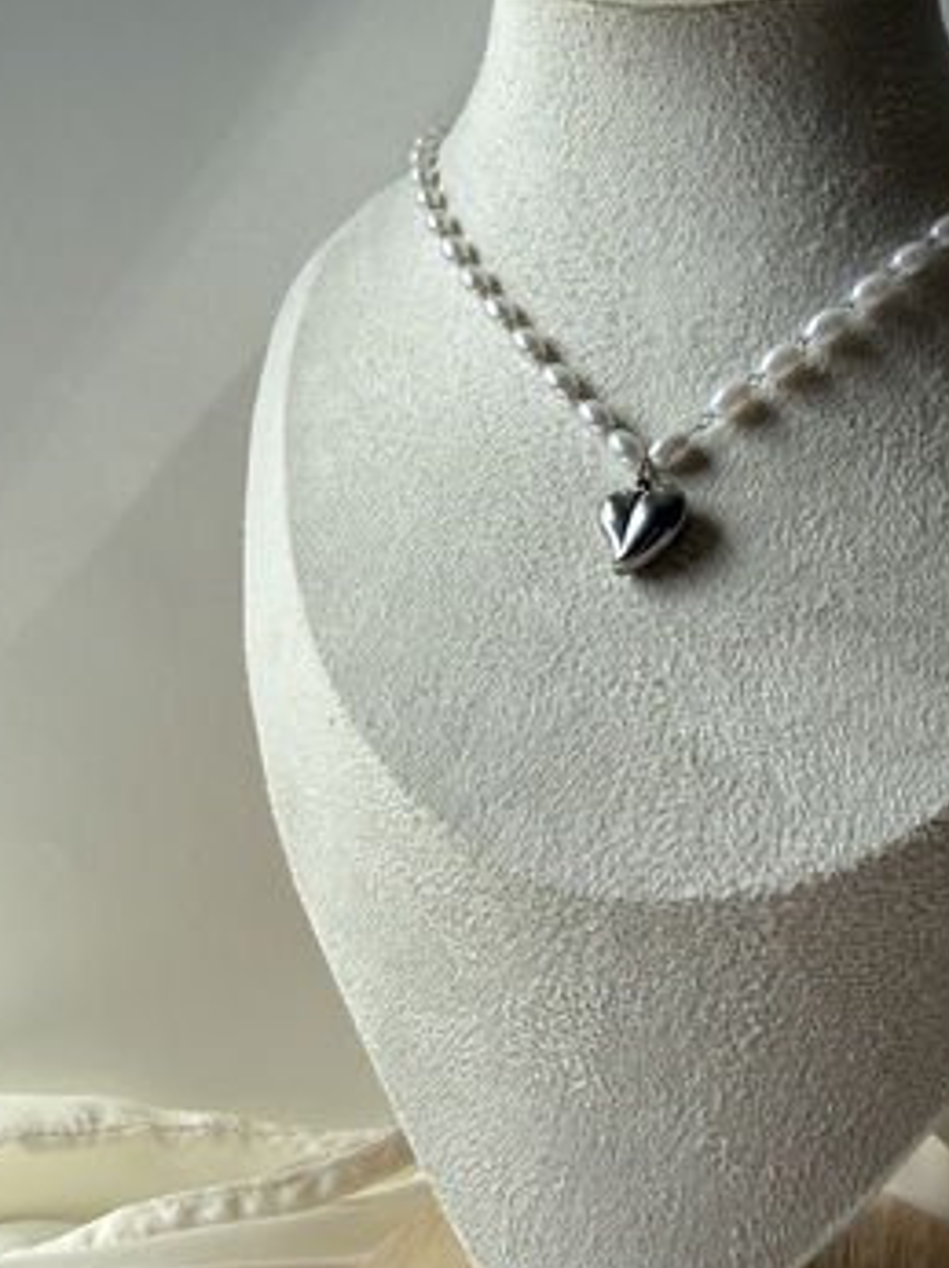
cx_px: 619
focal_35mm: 37
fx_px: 1354
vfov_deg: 50.0
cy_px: 735
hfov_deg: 38.3
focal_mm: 2.22
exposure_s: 1/381
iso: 40
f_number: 2.2
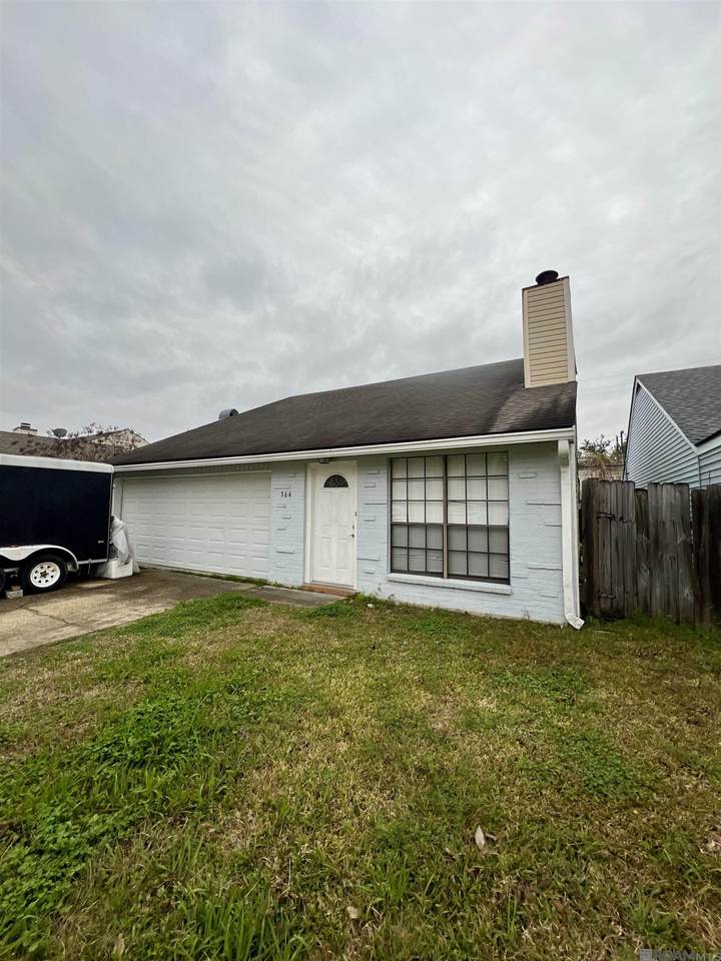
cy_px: 480
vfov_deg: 106.2
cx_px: 360
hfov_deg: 89.9
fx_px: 361
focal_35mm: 13
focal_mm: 1.57
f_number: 1.8
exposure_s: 1/212
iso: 32
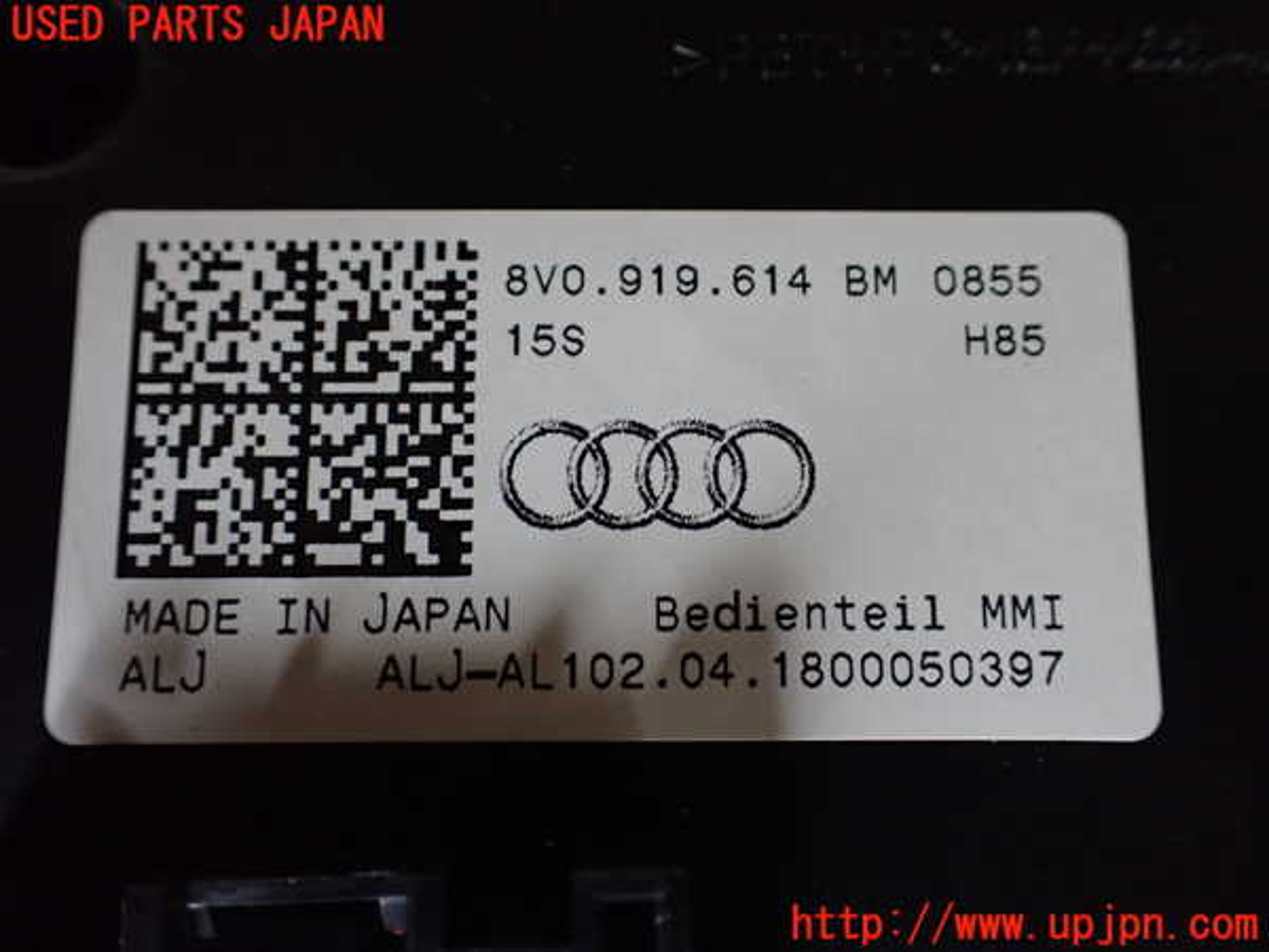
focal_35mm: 30
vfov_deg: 46.8
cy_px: 476
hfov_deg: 60.0
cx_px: 634
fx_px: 1100
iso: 800
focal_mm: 5.4
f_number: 2.3
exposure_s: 1/80
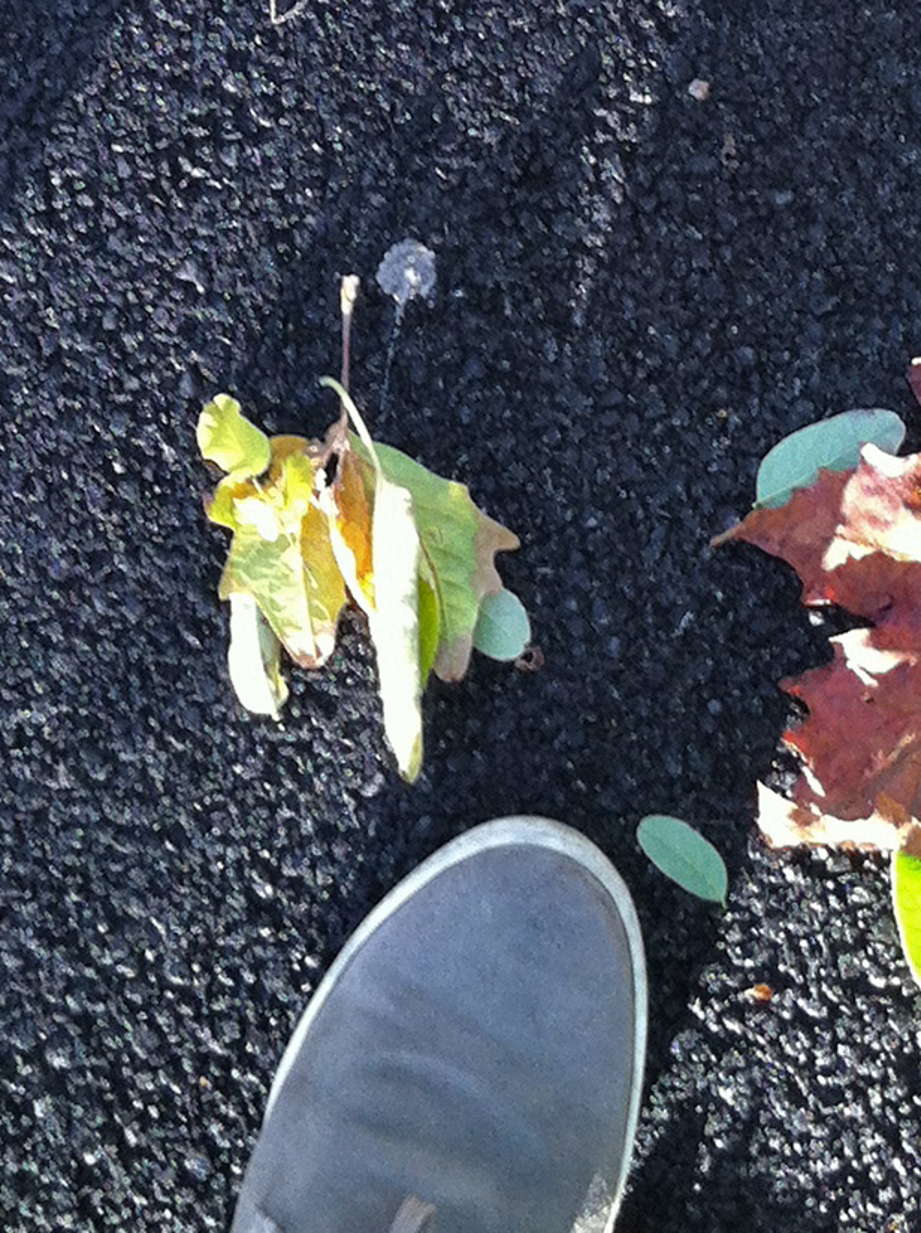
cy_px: -348
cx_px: 526
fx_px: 3913
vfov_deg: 16.9
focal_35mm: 110
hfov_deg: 13.4
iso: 80
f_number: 2.8
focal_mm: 3.85
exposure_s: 1/15
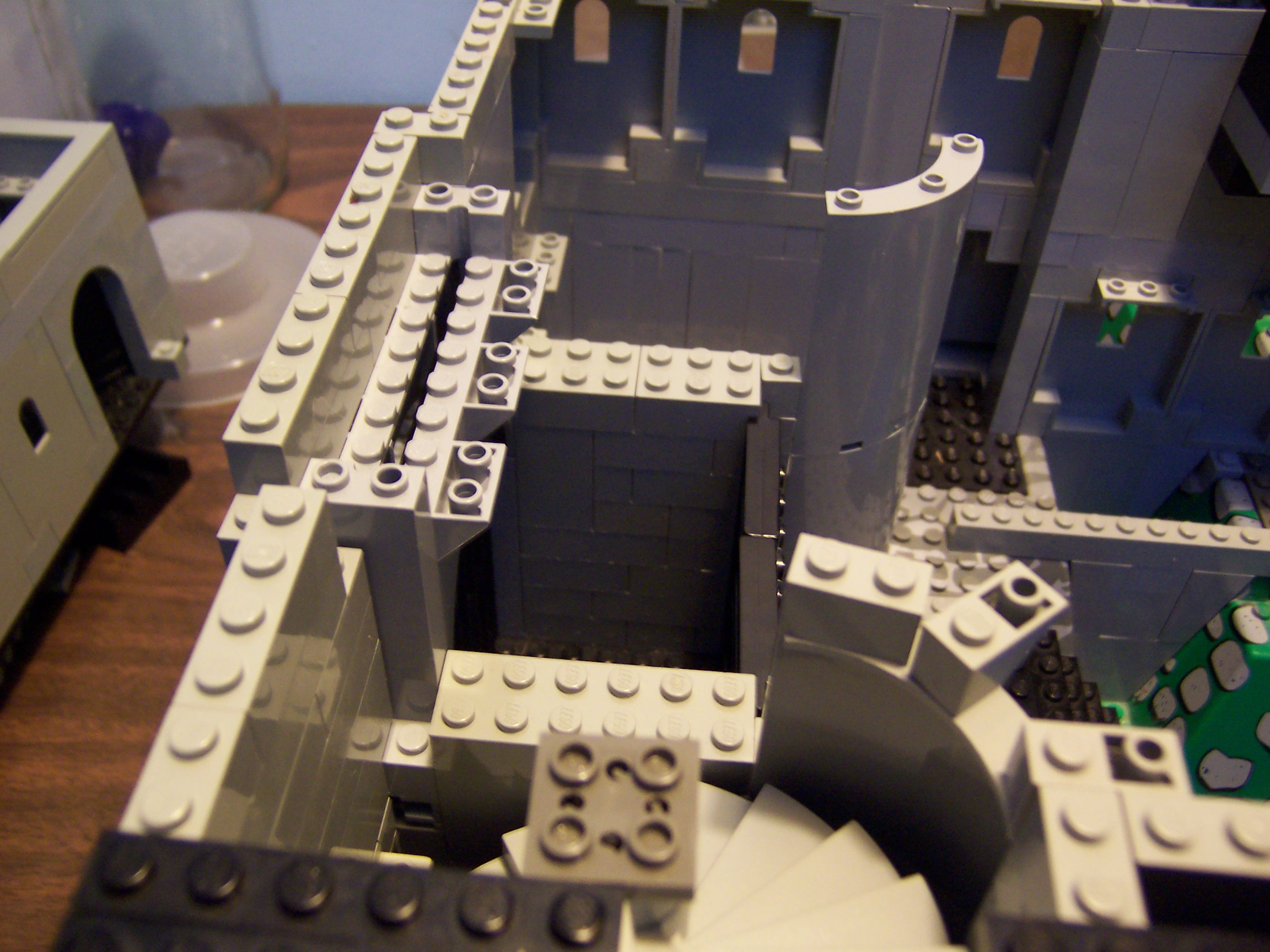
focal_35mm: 33
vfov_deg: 42.9
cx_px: 635
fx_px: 1211
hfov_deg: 55.4
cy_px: 476
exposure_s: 1/8
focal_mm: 5.5
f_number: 2.8
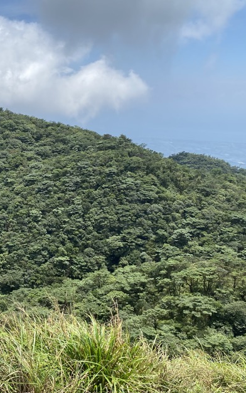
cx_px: 23
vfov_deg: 44.4
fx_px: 483
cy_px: 201
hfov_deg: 27.5
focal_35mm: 45
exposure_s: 1/2755
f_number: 1.8
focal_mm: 4.25
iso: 32
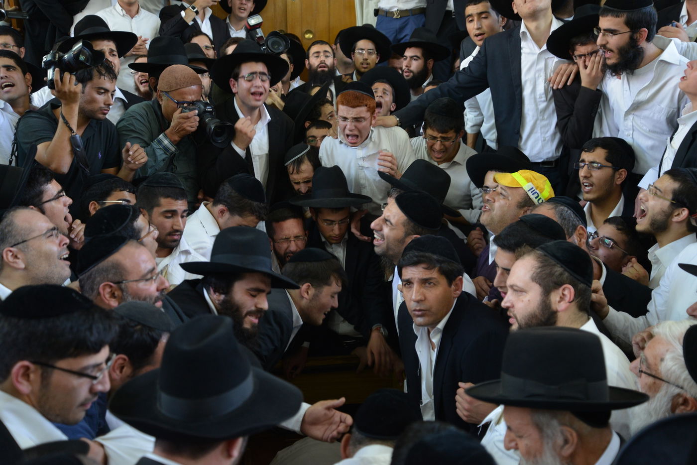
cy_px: 232
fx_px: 929
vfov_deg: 28.1
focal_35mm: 48
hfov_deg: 41.1
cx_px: 348
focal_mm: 48
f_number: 4.2
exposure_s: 1/80
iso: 1250
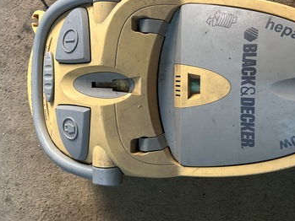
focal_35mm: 34
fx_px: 290
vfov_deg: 41.6
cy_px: 89
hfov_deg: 53.2
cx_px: 189
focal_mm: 5.7
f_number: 1.5
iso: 400
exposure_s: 1/60
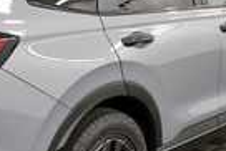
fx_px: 553
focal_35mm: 88
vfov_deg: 15.6
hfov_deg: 22.9
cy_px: 79
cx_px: 55
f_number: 5.6
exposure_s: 1/125
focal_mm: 20
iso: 1400
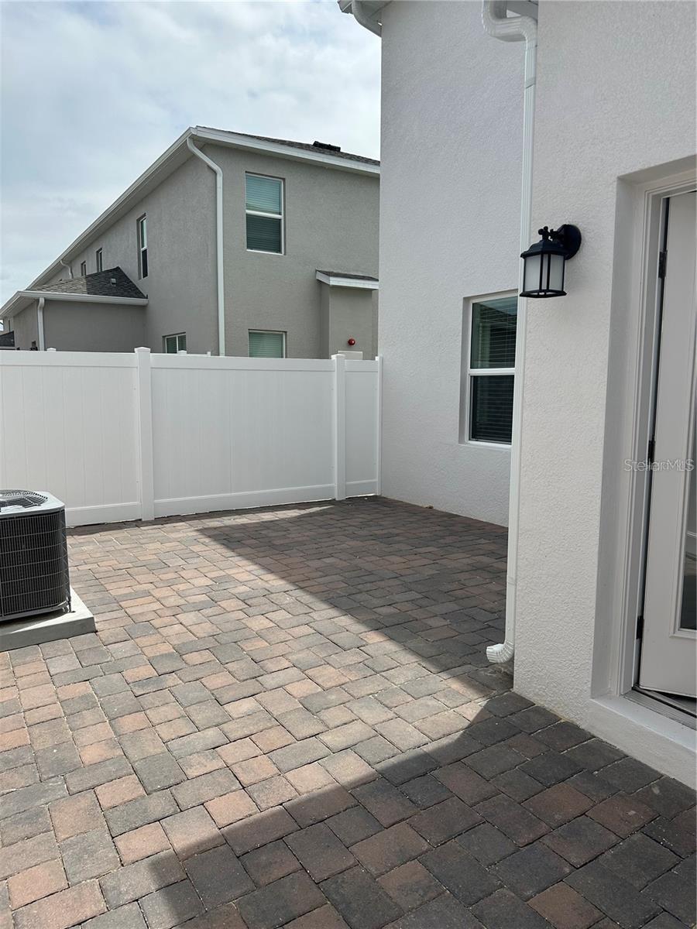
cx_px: 348
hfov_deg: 56.8
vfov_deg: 71.6
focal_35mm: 24
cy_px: 464
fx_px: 644
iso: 80
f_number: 1.78
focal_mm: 6.86
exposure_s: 1/8197
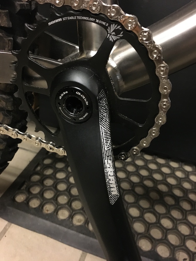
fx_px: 219
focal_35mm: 29
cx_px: 98
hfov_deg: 48.2
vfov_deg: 61.7
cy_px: 130
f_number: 2.2
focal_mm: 4.15
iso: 320
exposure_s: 1/15
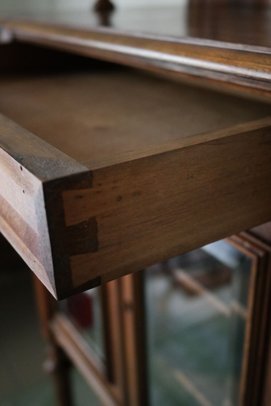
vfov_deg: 45.4
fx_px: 486
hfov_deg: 31.2
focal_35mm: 43
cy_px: 203
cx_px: 136
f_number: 6.3
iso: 1600
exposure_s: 1/30
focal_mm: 28
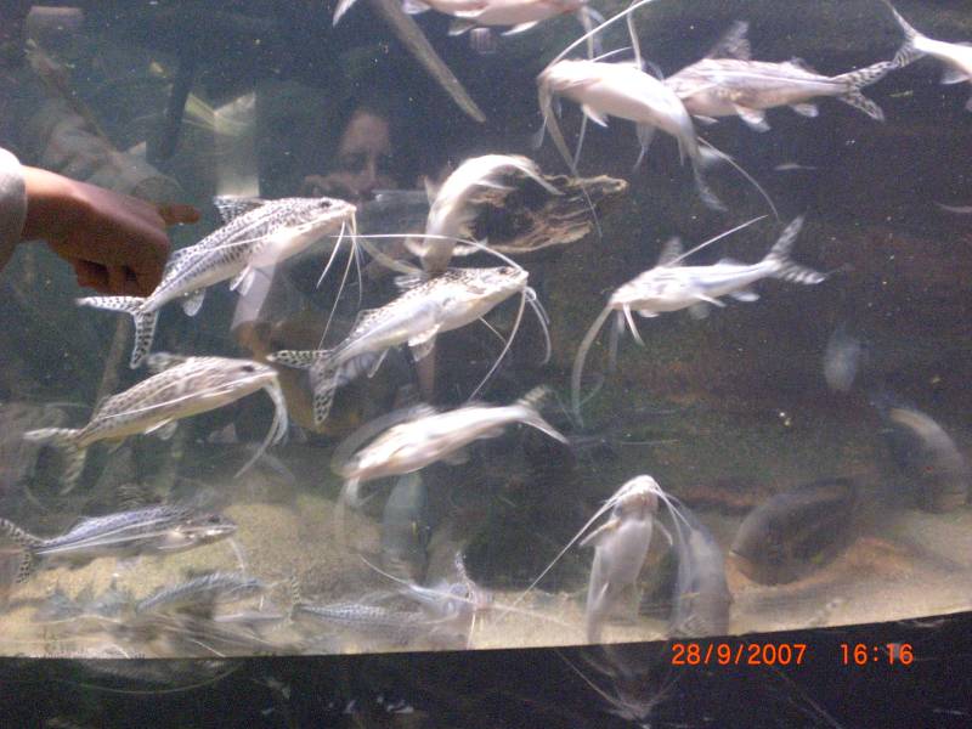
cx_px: 486
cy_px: 364
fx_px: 1067
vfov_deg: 37.7
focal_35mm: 38
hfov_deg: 49.0
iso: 800
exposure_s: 1/25
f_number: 3.1
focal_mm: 6.3
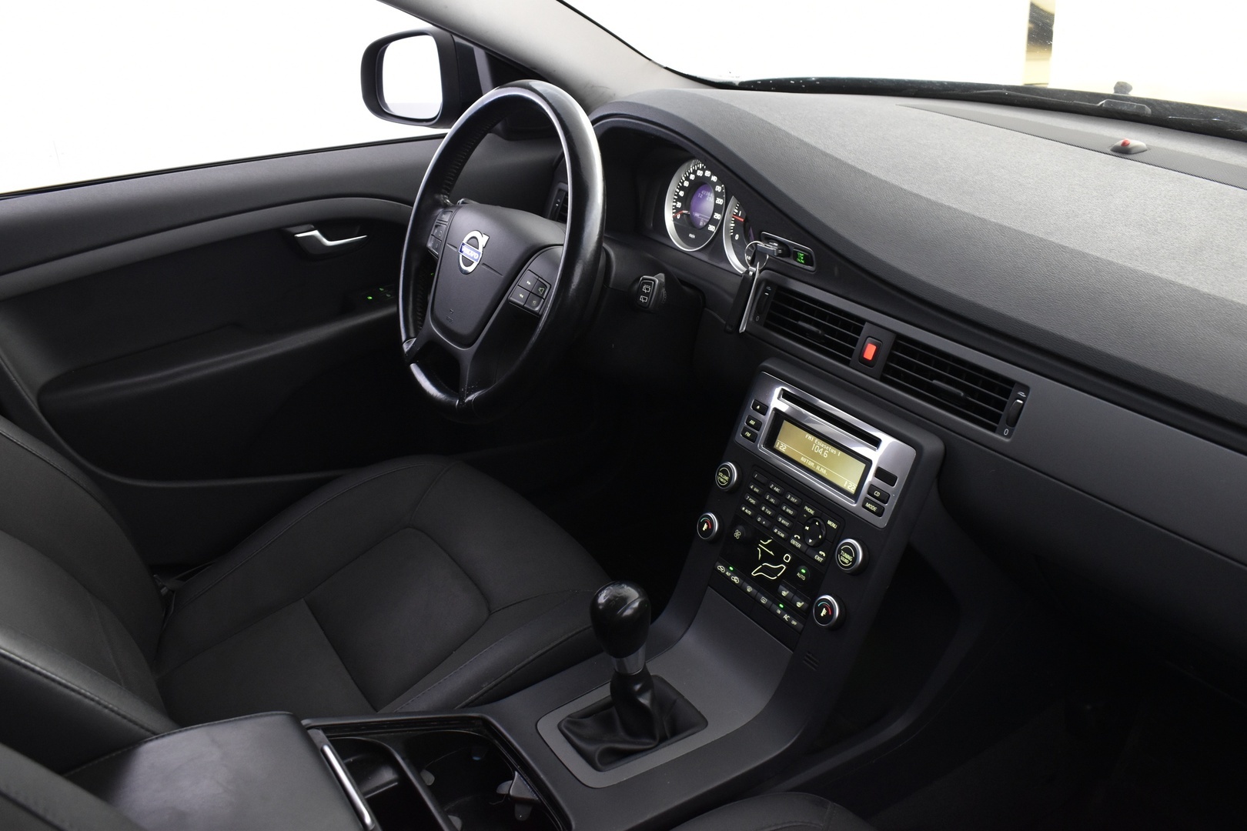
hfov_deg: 59.5
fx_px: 1091
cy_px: 416
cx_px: 624
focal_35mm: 32
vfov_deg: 41.7
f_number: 5.6
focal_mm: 21
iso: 1250
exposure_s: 1/8
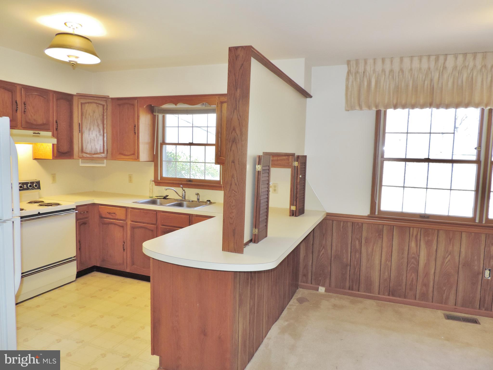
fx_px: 342
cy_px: 185
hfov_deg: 71.6
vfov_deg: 56.8
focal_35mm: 24
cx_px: 246
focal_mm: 4.3
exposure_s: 1/40
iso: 140
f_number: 3
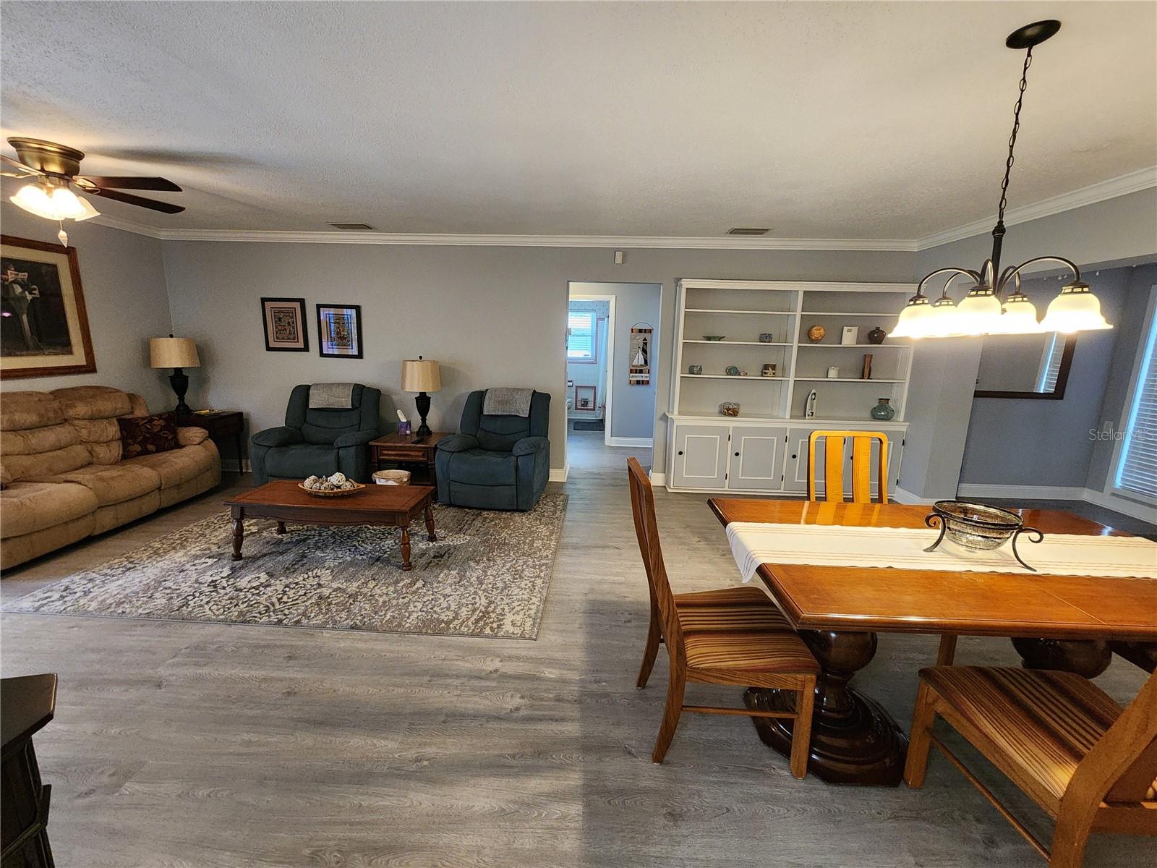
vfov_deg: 89.9
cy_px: 434
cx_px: 578
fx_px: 435
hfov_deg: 106.2
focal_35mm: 13
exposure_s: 1/60
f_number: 2.2
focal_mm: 2.2
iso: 400
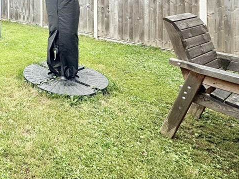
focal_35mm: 30
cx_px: -10
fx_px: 207
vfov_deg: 39.6
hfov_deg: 47.5
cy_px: -10
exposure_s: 1/734
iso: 40
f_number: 2.2
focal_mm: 2.22
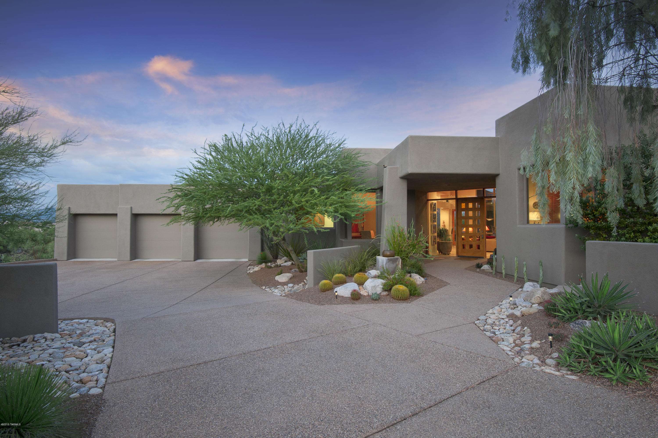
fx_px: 347
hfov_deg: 86.9
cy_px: 219
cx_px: 329
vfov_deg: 64.5
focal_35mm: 19
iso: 400
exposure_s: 1/1.67
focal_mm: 19
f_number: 11
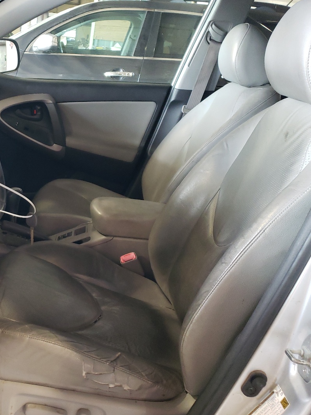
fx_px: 467
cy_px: 212
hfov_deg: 35.1
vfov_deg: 47.9
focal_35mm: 39
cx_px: 44
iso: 262
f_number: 1.5
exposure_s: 1/40
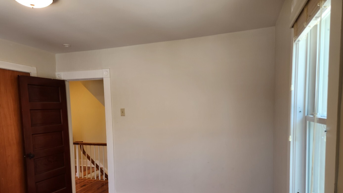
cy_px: 132
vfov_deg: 43.6
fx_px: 236
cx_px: 166
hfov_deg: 71.9
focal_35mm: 26
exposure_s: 1/120
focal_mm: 5.4
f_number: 1.8
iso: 100
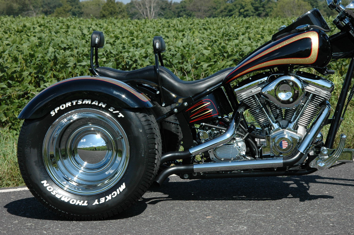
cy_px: 118
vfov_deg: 13.0
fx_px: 1032
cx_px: 177
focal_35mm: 105
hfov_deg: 19.5
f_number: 11
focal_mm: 70
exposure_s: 1/500
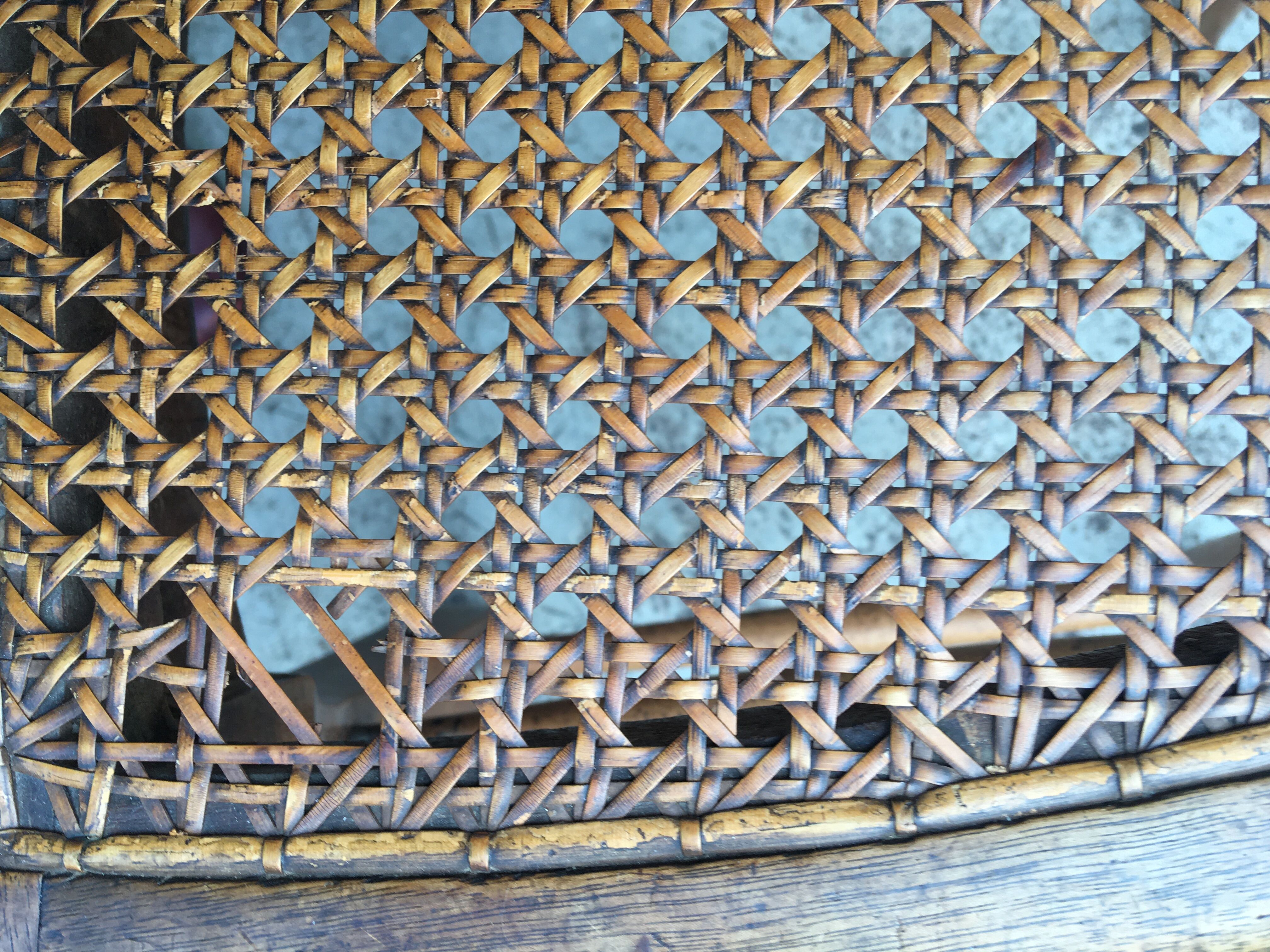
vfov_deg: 48.2
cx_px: 635
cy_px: 476
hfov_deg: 61.7
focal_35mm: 29
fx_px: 1064
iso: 40
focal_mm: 4.15
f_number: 2.2
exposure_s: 1/100
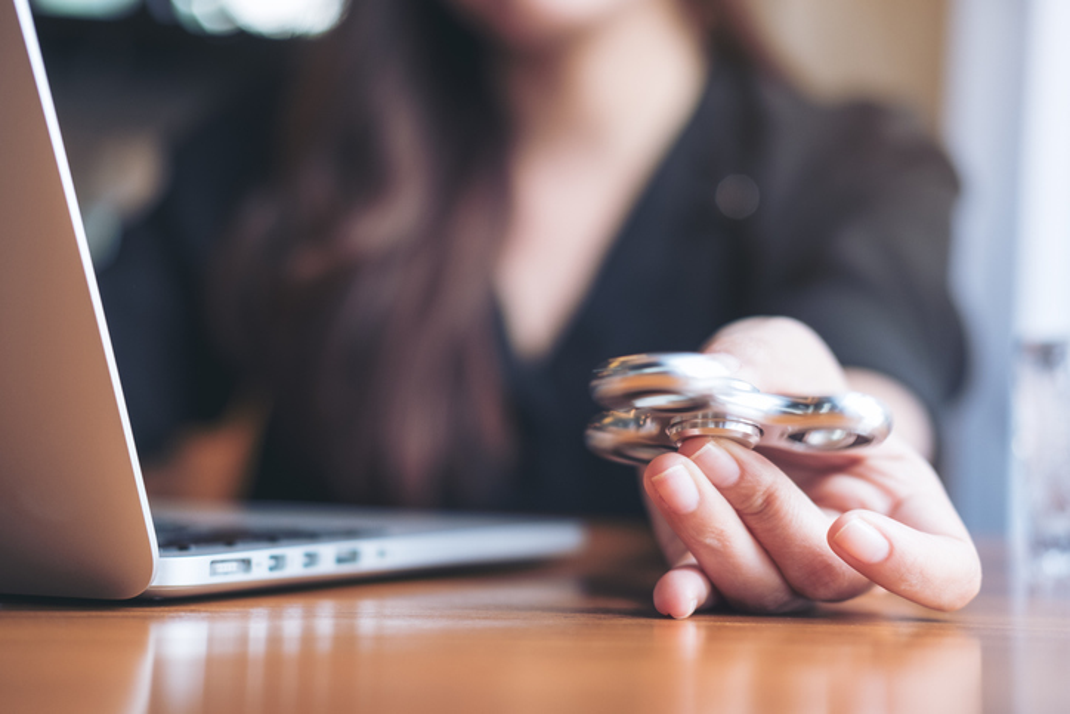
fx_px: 1575
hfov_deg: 37.5
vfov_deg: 25.5
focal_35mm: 53
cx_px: 535
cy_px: 357
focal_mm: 35
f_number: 2.2
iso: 320
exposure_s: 1/60
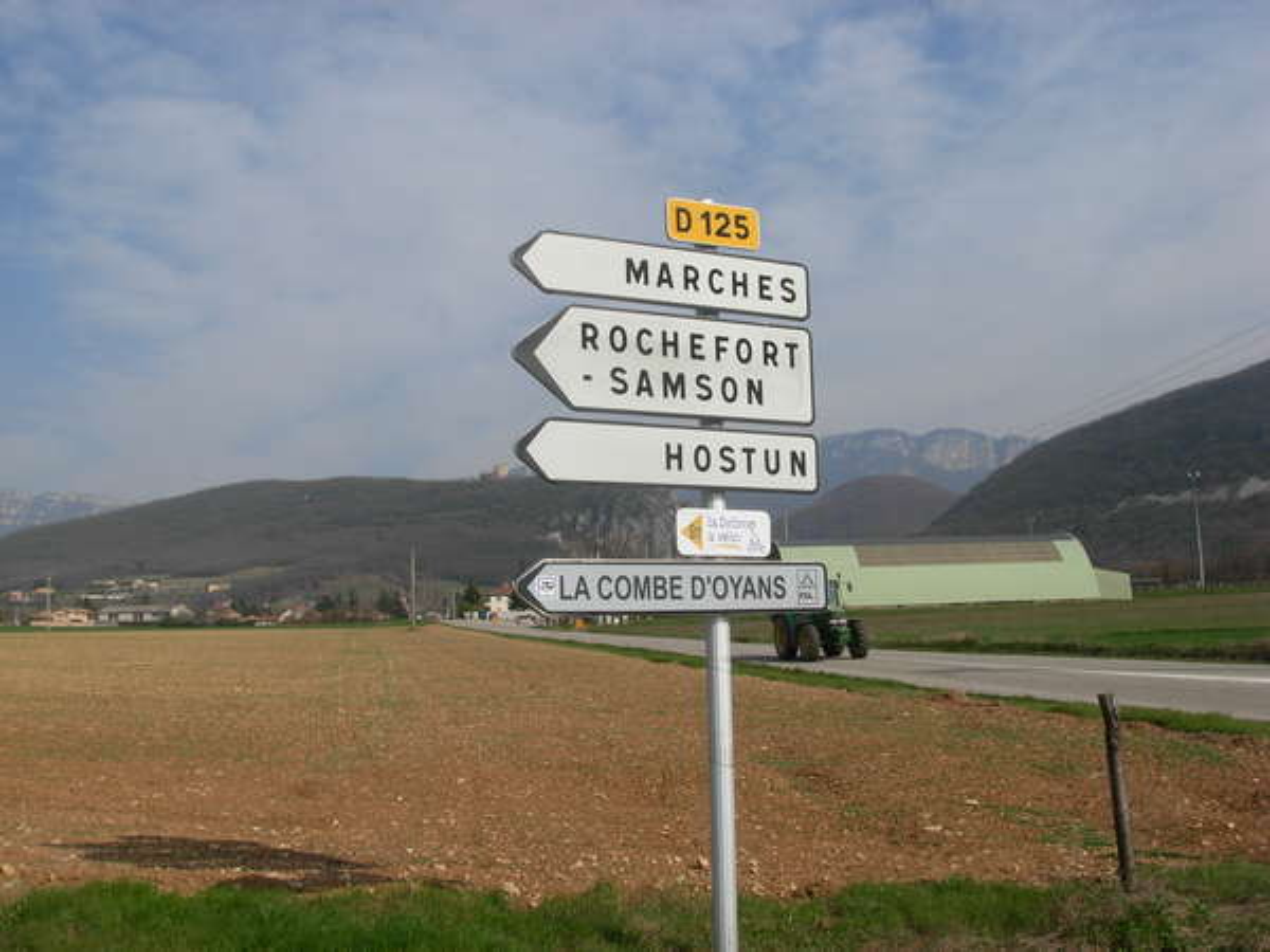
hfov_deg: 49.0
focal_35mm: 38
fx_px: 1394
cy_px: 476
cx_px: 635
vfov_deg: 37.7
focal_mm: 6.3
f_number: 4.9
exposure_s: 1/790
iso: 79
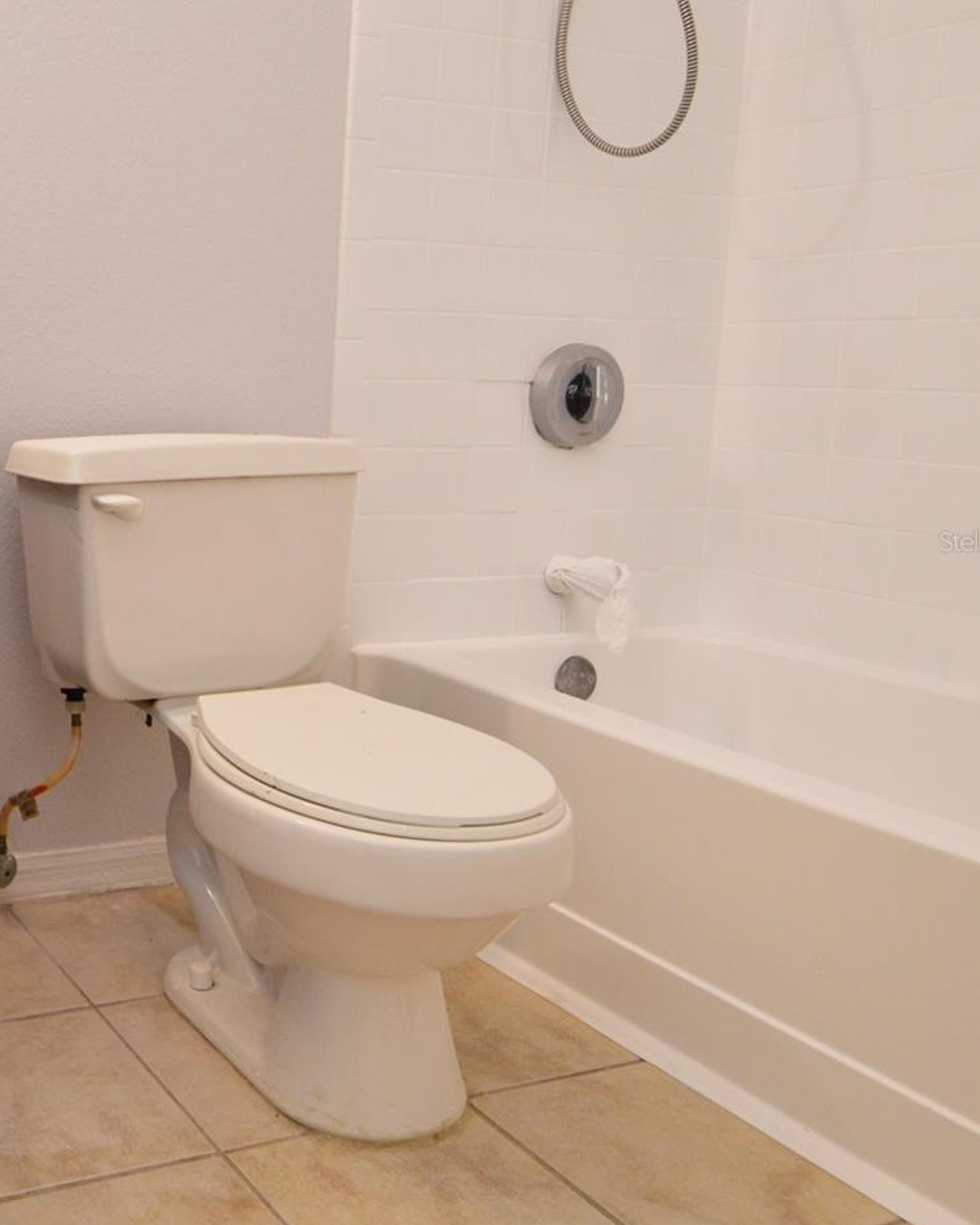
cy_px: 541
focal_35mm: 29
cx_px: 4
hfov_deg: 43.1
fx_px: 1051
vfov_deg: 60.3
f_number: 4
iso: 900
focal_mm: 12
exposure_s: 1/60
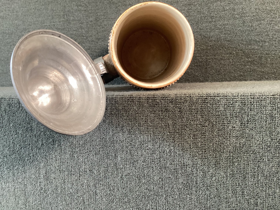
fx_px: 251
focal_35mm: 31
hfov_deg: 58.3
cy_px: 105
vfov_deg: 45.4
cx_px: 140
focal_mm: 3.3
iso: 250
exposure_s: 1/60
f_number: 2.4
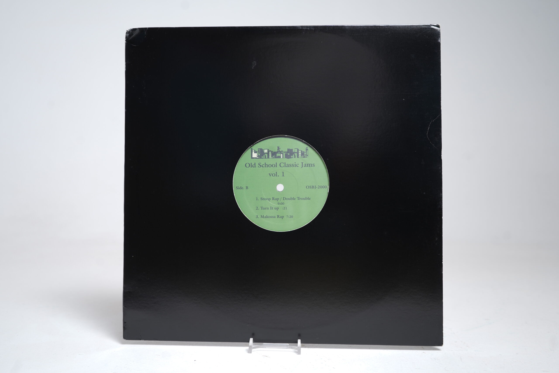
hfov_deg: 57.2
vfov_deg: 40.0
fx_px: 512
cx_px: 280
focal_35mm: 33
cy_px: 186
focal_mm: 33
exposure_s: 1/5
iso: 64
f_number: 5
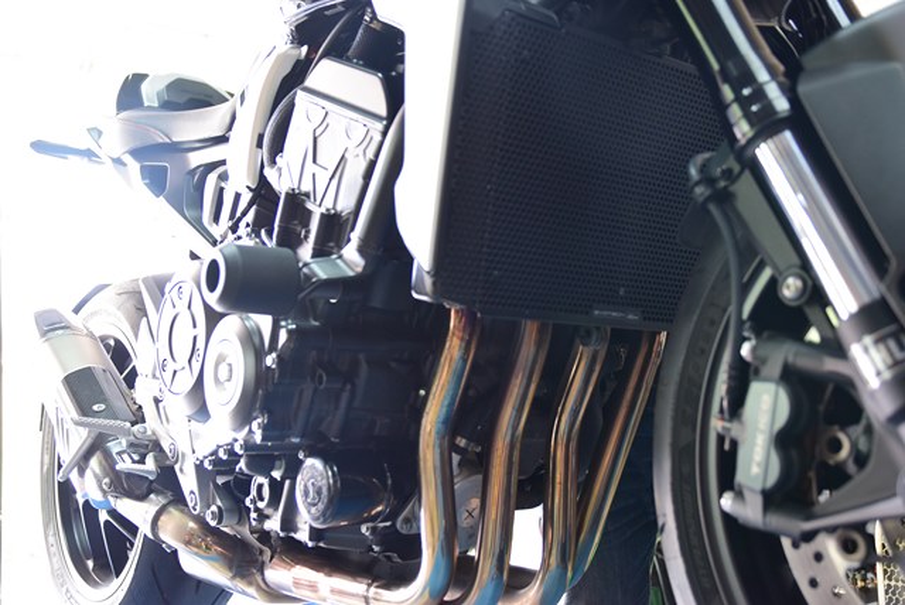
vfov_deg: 32.0
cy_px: 302
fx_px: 1057
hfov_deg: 46.4
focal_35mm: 42
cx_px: 452
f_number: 3.5
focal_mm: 28
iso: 1000
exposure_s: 1/30
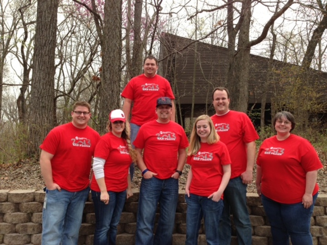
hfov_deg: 55.4
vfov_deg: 42.9
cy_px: 122
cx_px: 164
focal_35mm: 33
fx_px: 312
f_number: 2.4
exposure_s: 1/531
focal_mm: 4.13
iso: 50
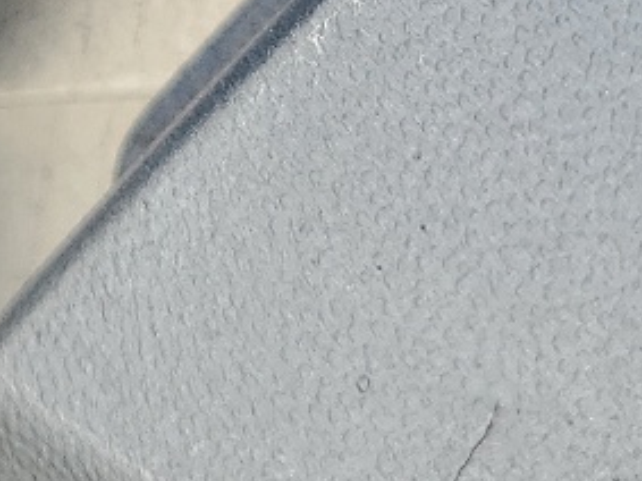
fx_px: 2725
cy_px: -508
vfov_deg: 9.4
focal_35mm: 147
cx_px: -290
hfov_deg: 12.8
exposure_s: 1/400
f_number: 1.5
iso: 50
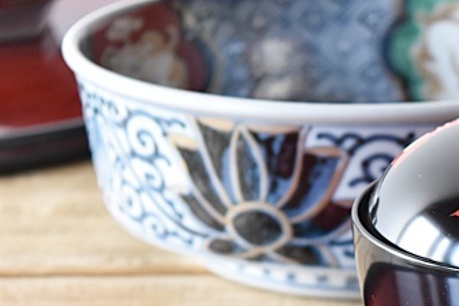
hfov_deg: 10.4
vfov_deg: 7.0
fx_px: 2501
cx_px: 477
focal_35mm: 196
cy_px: 274
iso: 800
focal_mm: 55
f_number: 5.6
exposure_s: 1/5
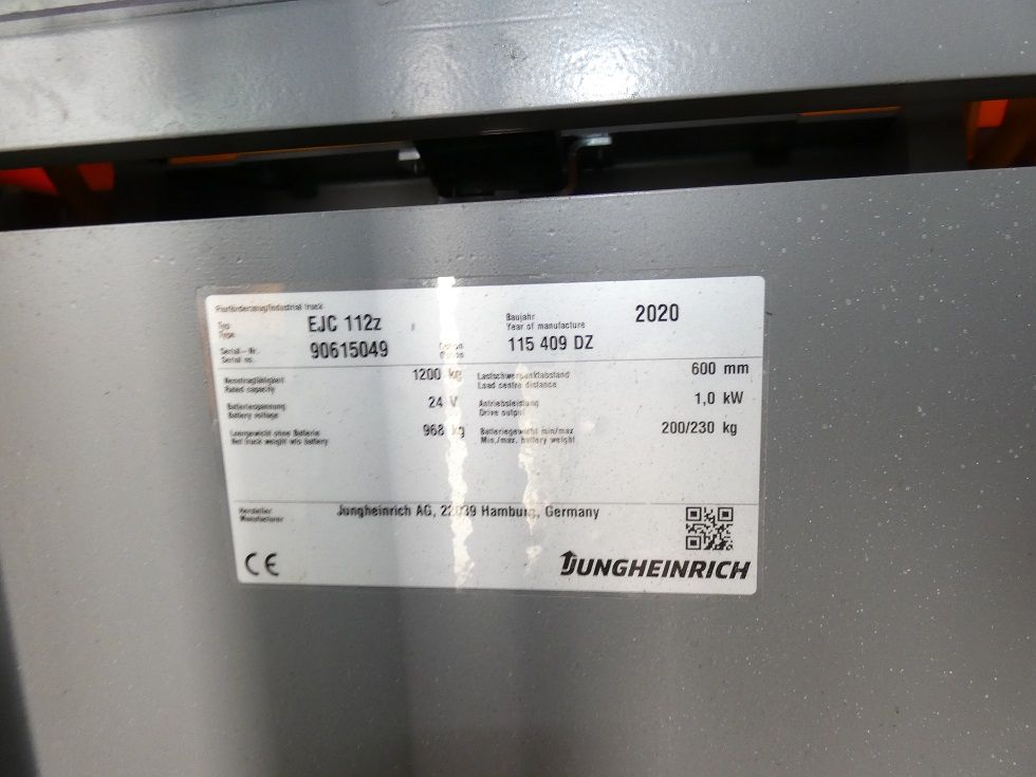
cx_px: 518
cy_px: 388
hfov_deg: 81.7
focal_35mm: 20
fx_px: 599
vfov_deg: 66.0
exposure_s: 1/50
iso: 400
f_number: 2.8
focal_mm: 3.6
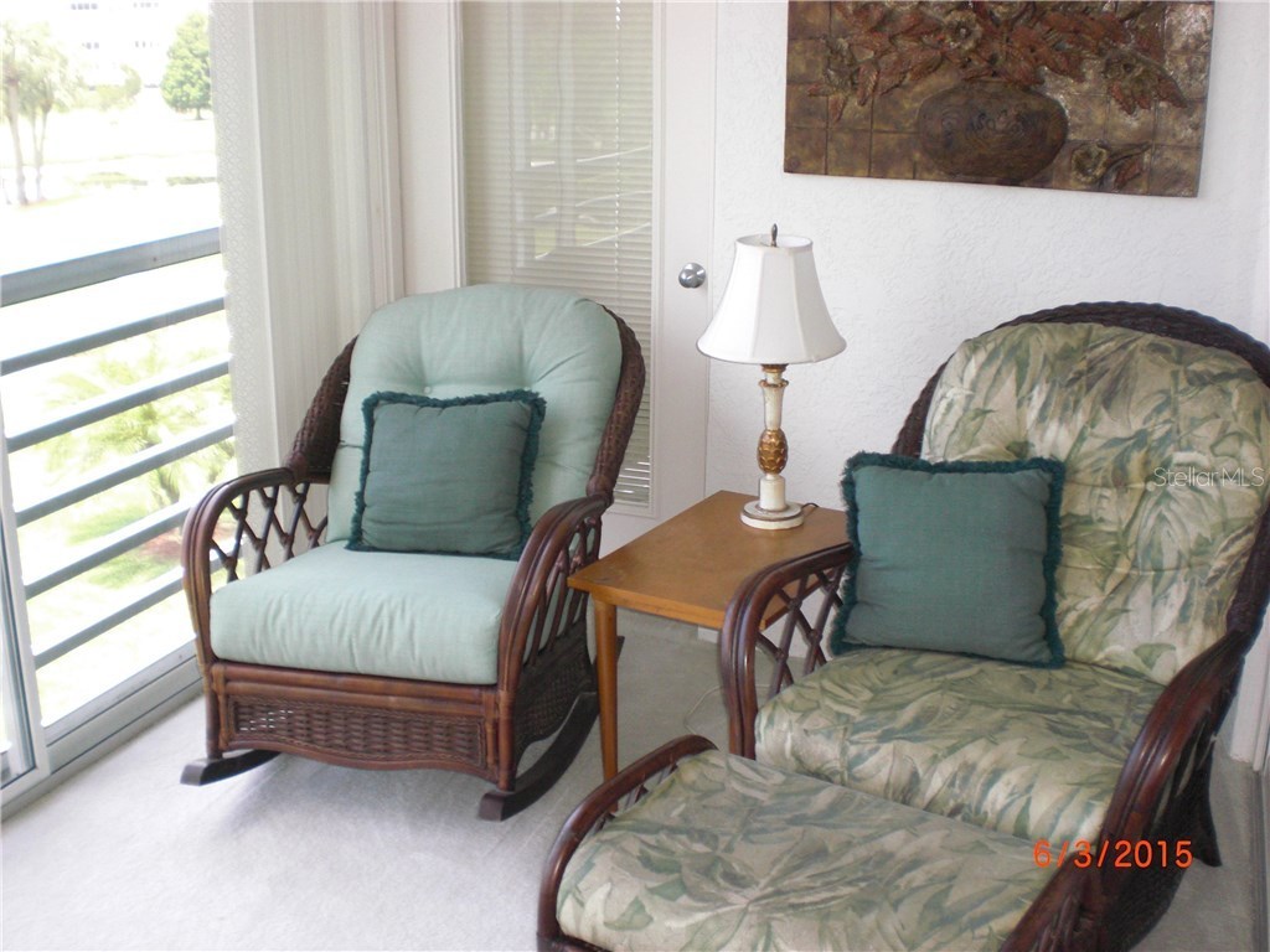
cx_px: 635
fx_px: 1394
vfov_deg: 37.7
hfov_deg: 49.0
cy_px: 476
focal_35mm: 38
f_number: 3.1
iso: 200
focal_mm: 6.3
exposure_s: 1/80
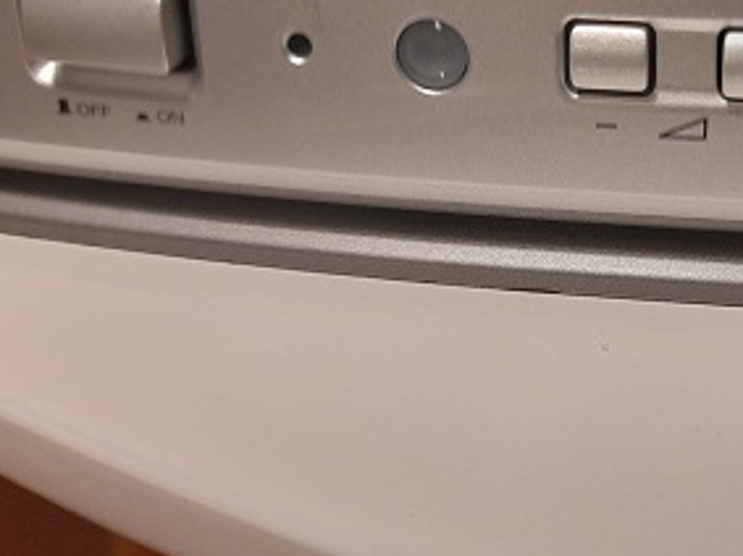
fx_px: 1137
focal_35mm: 53
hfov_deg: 34.5
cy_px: 123
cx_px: 643
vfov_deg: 27.0
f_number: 2
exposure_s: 1/40
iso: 320
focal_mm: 4.6
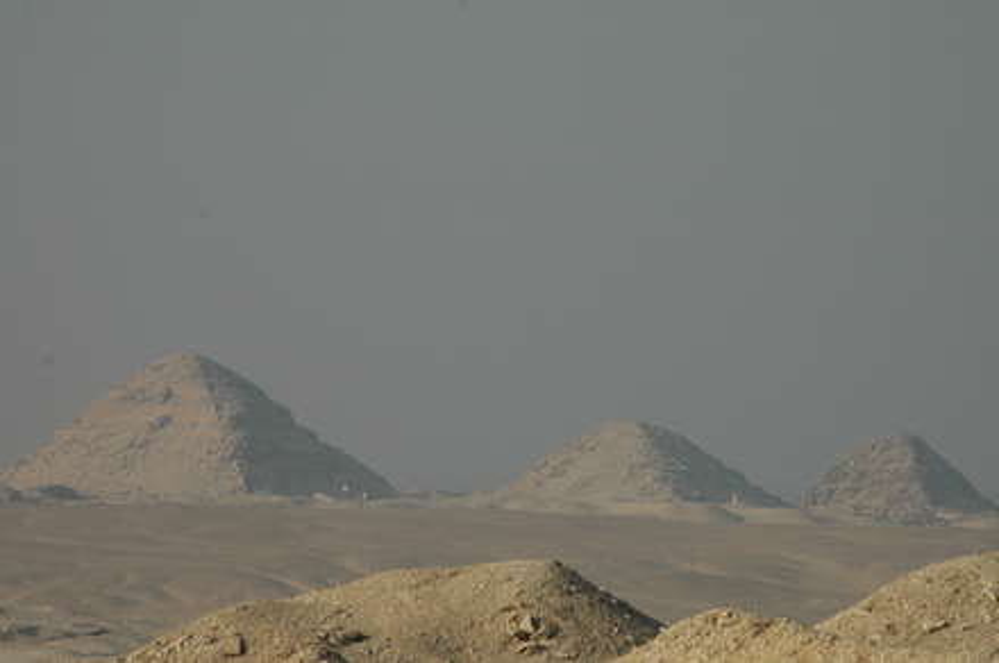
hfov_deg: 5.7
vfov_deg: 3.8
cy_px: 332
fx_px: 9975
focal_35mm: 360
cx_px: 500
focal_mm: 240
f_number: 6.3
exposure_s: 1/1600
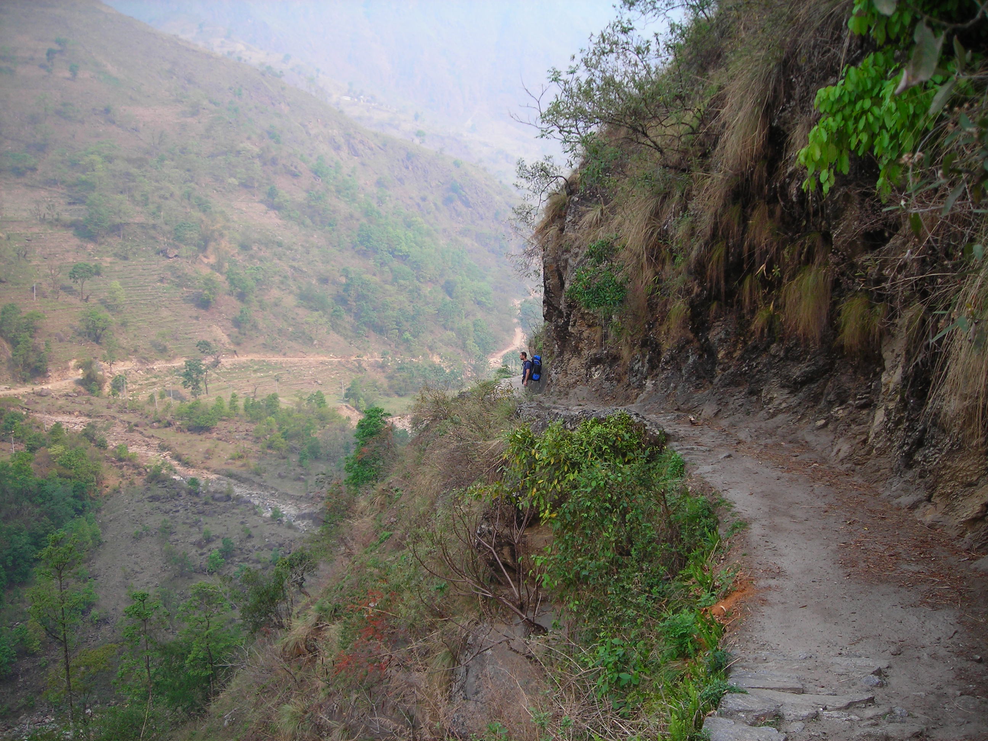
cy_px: 370
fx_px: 1085
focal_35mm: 38
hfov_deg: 49.0
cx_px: 494
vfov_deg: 37.7
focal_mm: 6.3
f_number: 3.2
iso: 50
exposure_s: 1/132
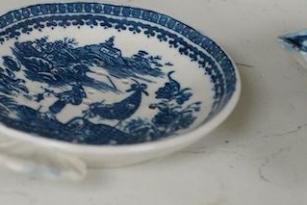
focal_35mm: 127
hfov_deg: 15.5
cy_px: -30
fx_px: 1083
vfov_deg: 10.7
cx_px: -64
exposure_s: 1/125
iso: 1250
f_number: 9
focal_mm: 30
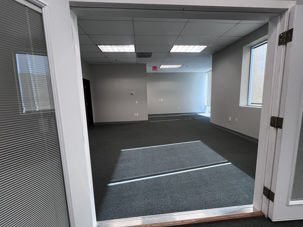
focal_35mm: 13
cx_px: 152
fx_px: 114
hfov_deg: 106.2
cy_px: 114
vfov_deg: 89.9
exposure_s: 1/120
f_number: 1.8
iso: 160
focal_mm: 1.57
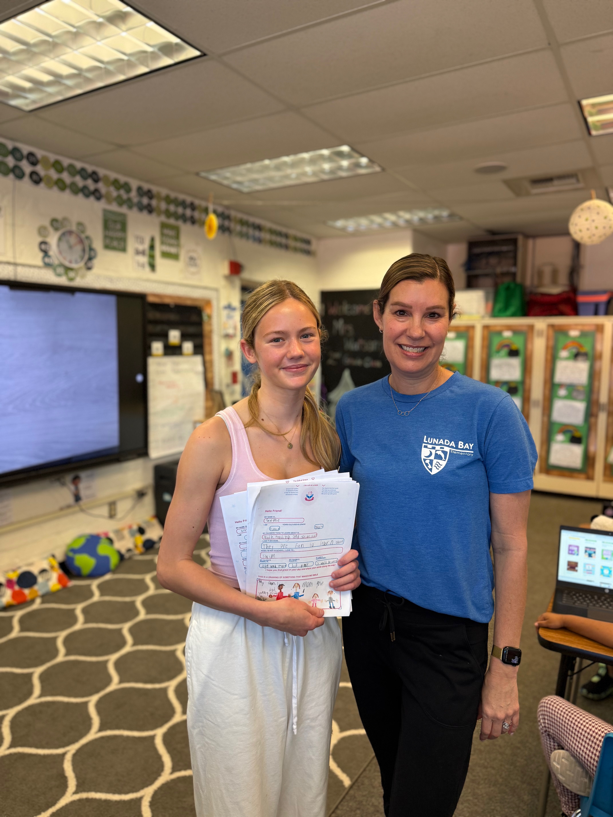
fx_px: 567
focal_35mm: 24
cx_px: 306
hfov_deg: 56.8
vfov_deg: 71.6
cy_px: 408
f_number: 1.78
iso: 160
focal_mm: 6.76
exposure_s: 1/120
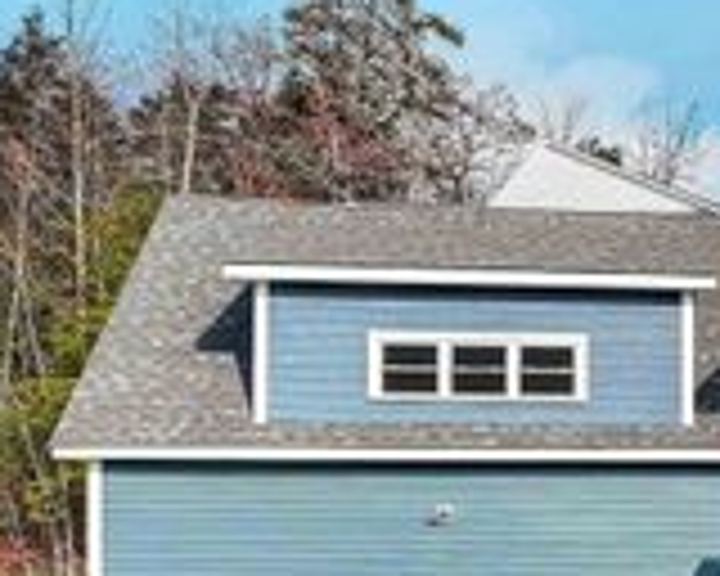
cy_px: 603
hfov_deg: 22.3
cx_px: 1022
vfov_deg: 20.2
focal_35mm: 73
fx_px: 1556
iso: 140
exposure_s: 1/2000
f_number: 2.8
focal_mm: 12.29
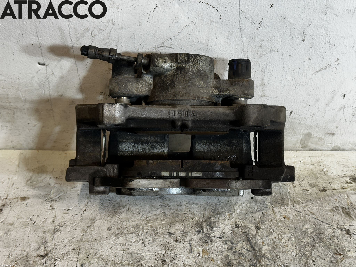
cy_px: 134
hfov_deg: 39.7
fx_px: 494
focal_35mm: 48
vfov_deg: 30.3
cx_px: 178
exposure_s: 1/50
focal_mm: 6.86
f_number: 1.78
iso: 50
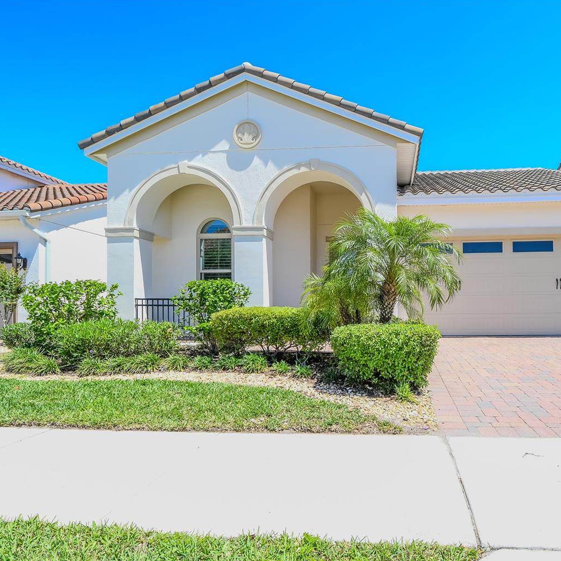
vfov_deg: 74.8
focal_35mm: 20
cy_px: 291
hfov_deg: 72.5
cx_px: 376
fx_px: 367
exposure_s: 1/100
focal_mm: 10
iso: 100
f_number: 7.1
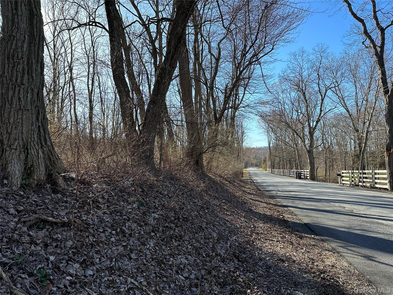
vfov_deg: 56.8
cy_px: 148
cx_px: 196
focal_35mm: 24
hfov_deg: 71.6
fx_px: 272
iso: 80
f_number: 1.78
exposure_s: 1/1587
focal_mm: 6.86
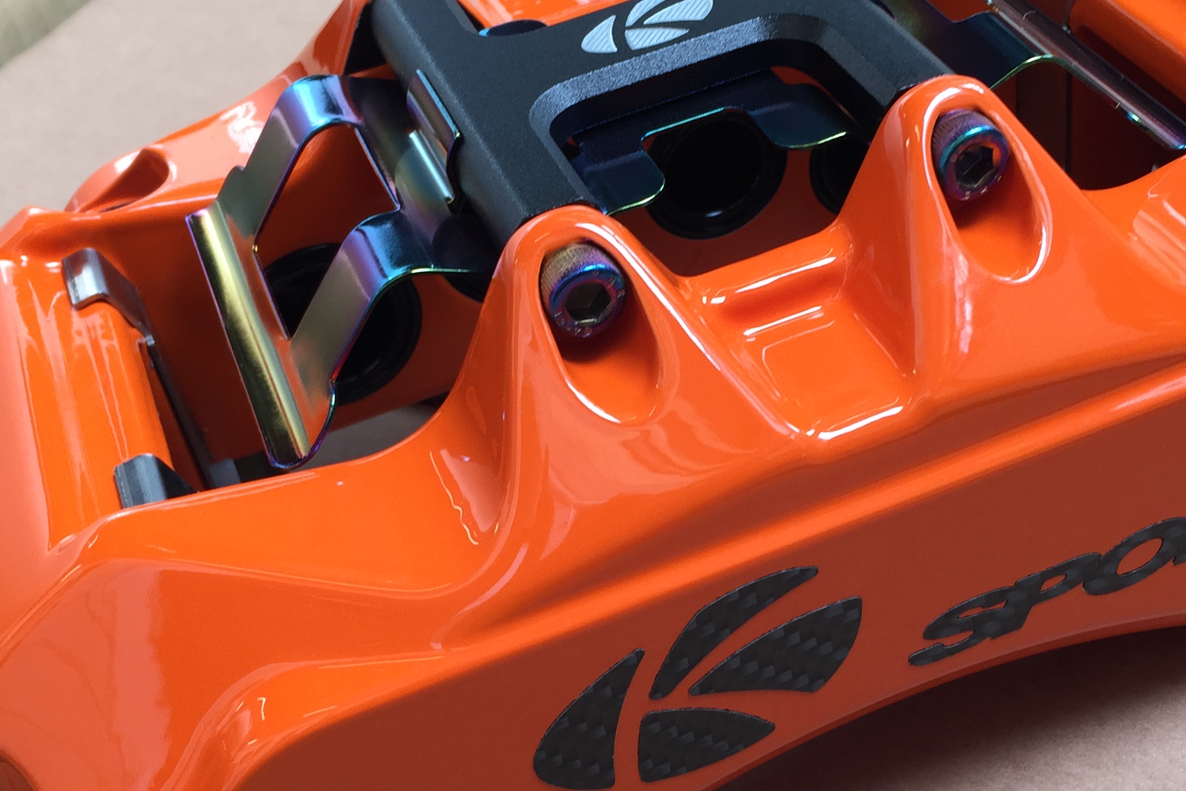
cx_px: 674
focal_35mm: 52
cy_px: 521
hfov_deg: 38.1
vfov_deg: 25.9
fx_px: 1713
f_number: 2.2
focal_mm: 4.15
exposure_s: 1/33
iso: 32
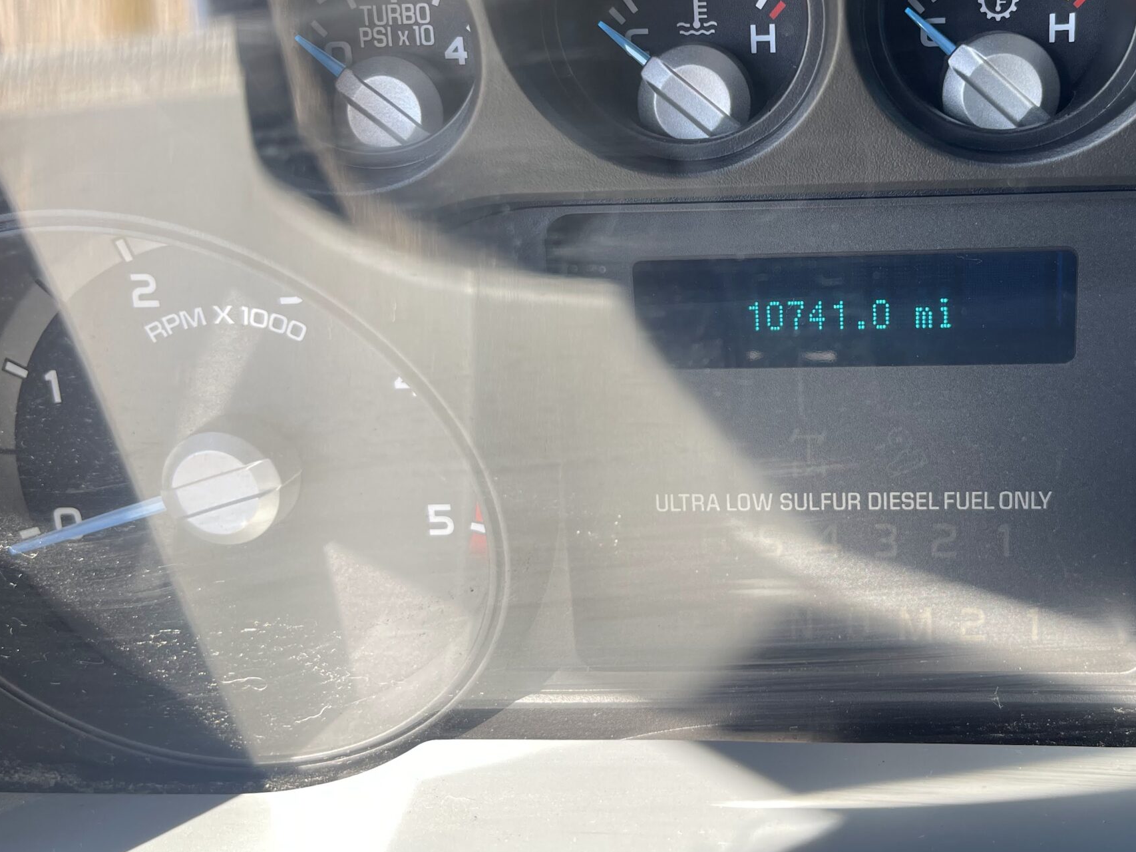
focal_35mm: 39
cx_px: 753
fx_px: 1280
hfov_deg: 47.1
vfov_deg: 36.6
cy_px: 329
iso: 40
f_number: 1.6
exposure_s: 1/121
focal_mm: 5.1
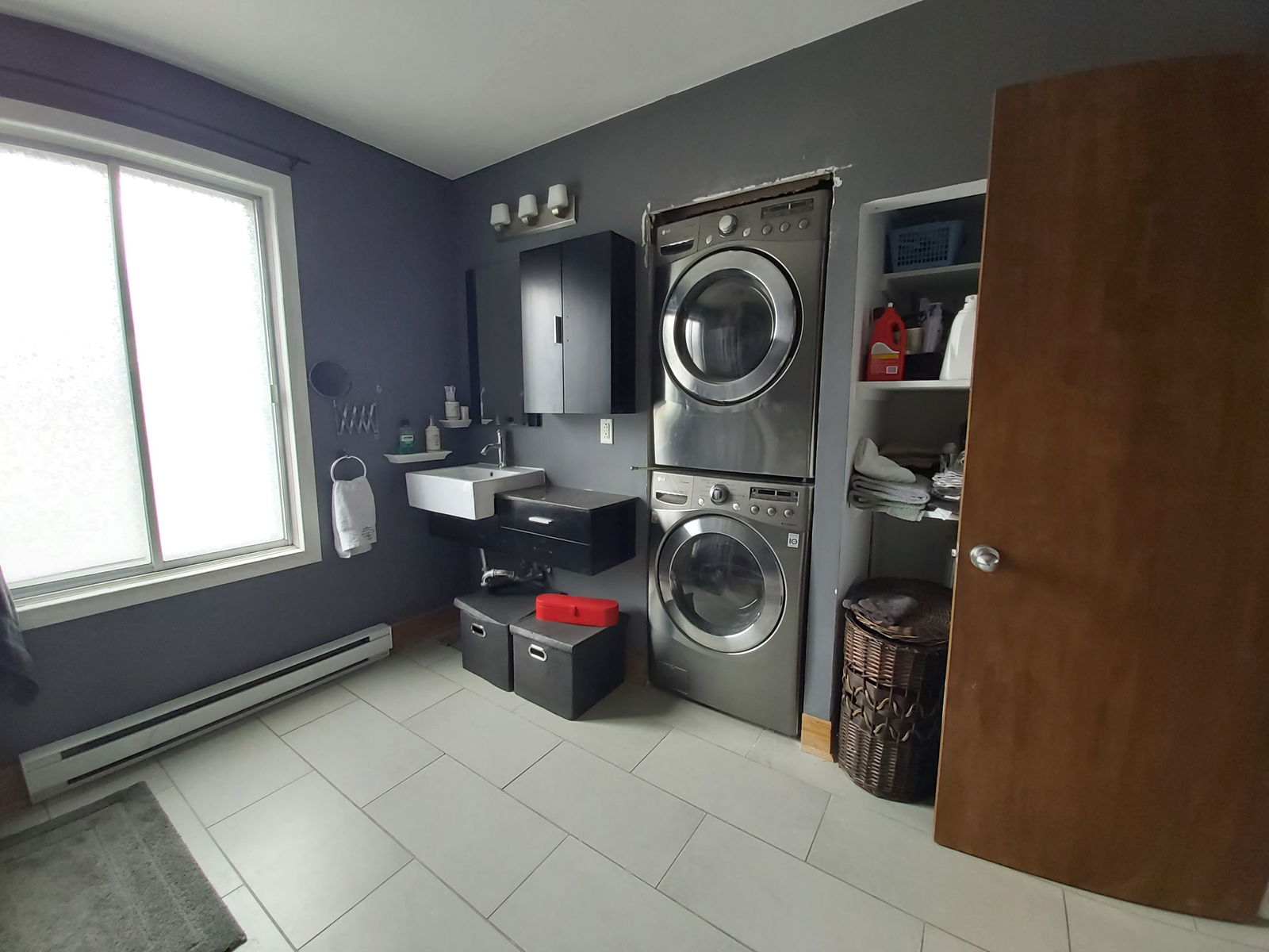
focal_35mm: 12
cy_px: 476
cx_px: 634
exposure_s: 1/50
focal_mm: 1.42
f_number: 2.2
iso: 125
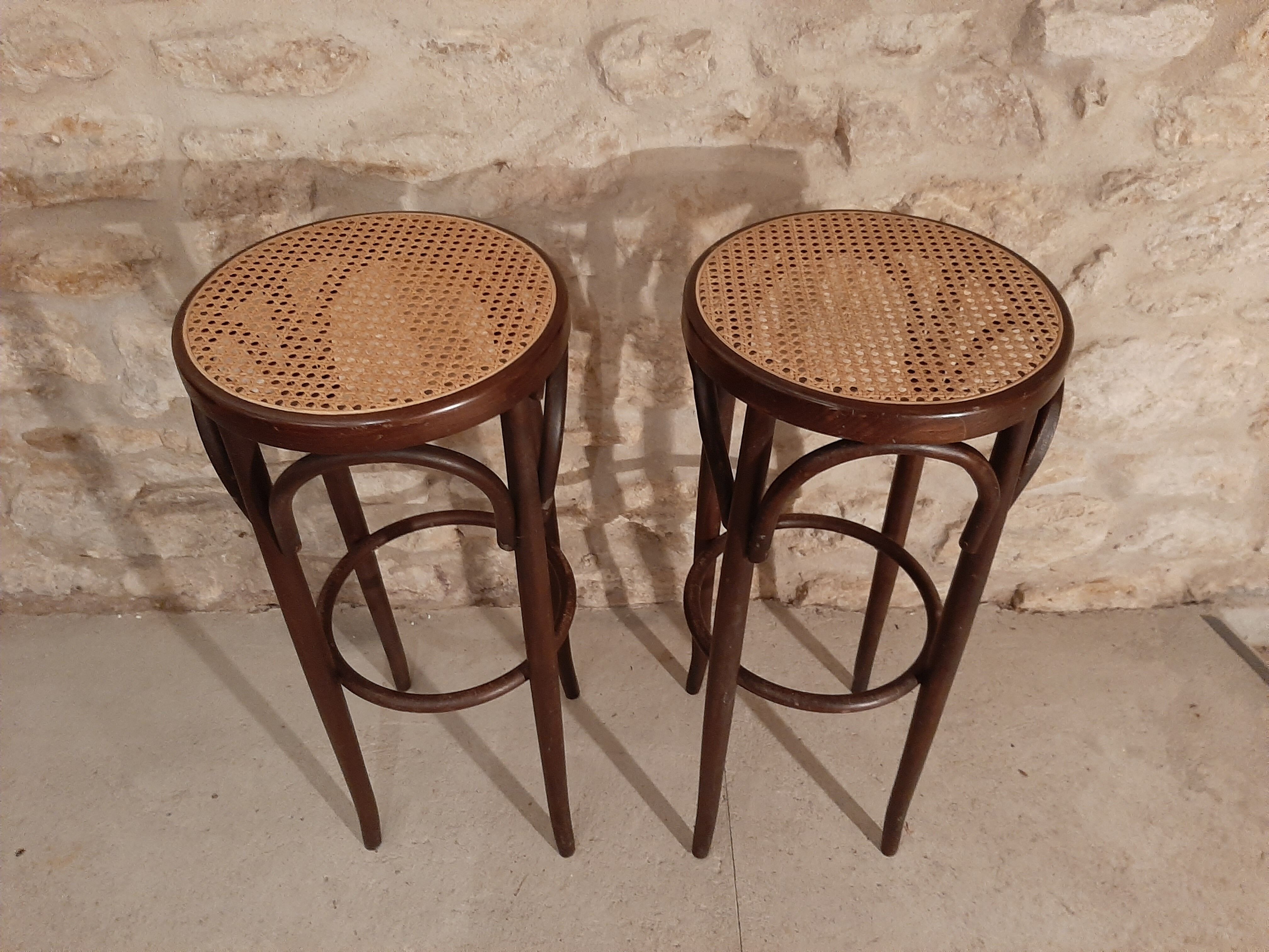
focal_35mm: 26
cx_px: 634
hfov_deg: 67.3
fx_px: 953
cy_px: 476
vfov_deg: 53.1
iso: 320
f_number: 1.7
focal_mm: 3.93
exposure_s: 1/25
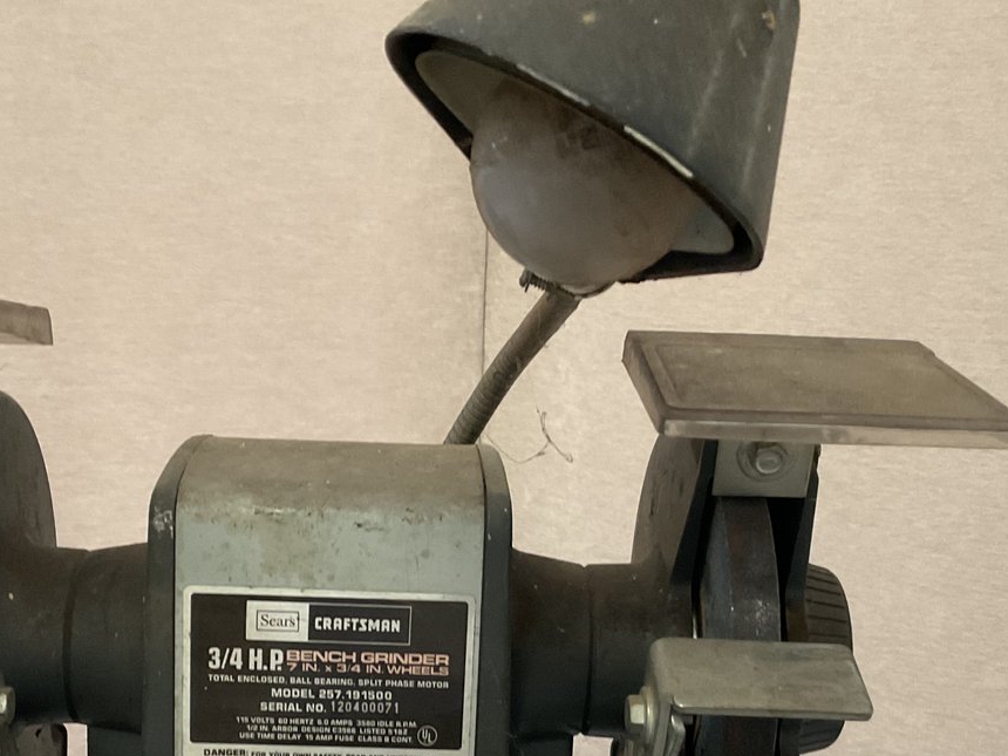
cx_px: 439
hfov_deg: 37.4
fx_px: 1485
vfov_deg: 28.2
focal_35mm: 51
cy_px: 553
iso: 250
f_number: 1.8
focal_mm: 3
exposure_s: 1/40
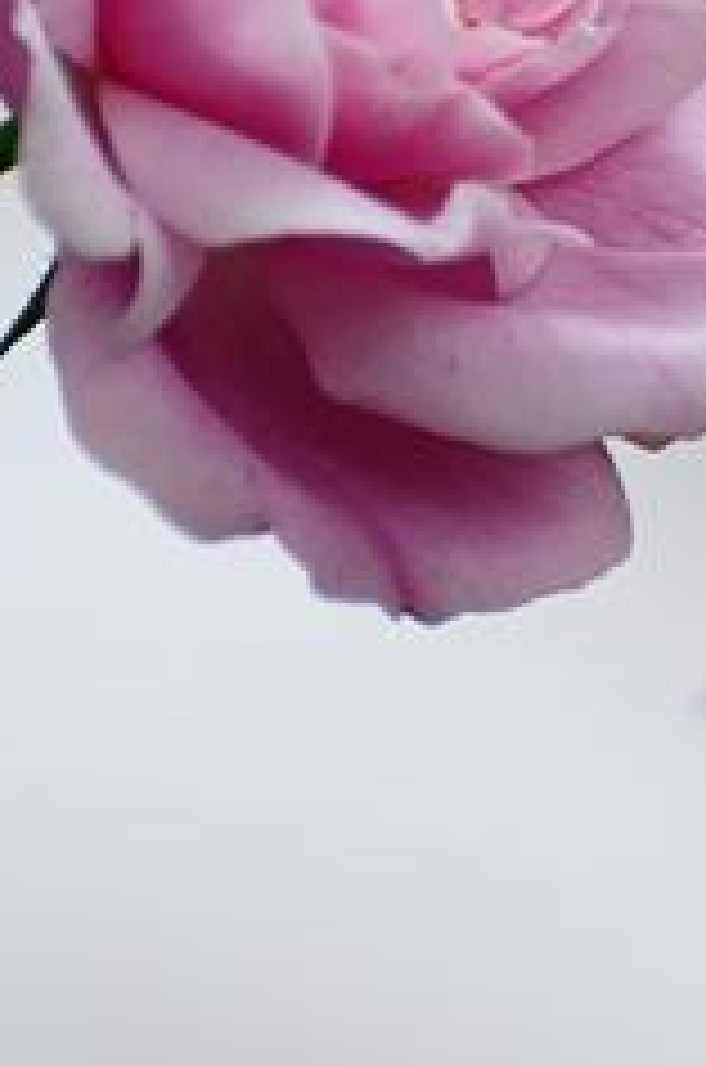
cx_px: 733
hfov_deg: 1.2
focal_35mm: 1169
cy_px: 67
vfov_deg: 1.8
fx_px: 34537
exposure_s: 1/250
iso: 320
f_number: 5.3
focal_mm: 240
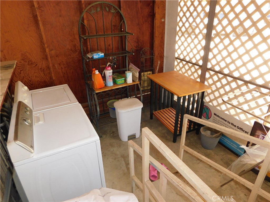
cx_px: 135
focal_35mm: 23
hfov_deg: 73.9
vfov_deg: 58.9
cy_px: 101
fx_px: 179
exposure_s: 1/30
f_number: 3
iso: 200
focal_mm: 4
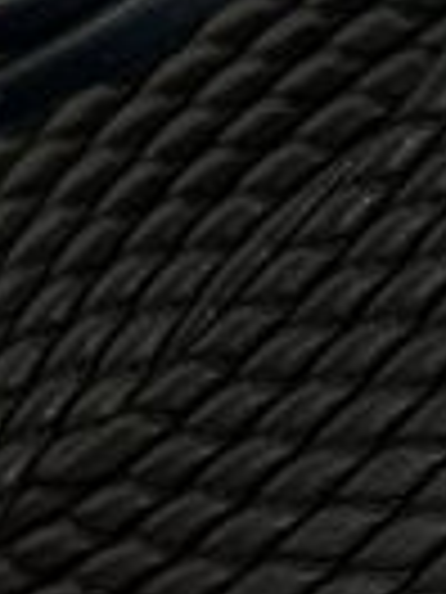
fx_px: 3161
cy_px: 317
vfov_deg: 10.7
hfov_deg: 8.0
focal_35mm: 184
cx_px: 505
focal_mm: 5.7
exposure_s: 1/120
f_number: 1.5
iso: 64
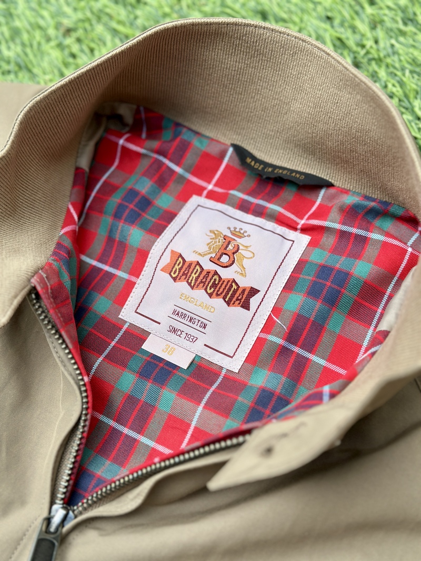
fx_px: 779
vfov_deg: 39.7
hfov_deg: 30.3
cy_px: 280
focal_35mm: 48
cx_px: 210
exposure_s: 1/351
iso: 80
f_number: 1.78
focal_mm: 6.86
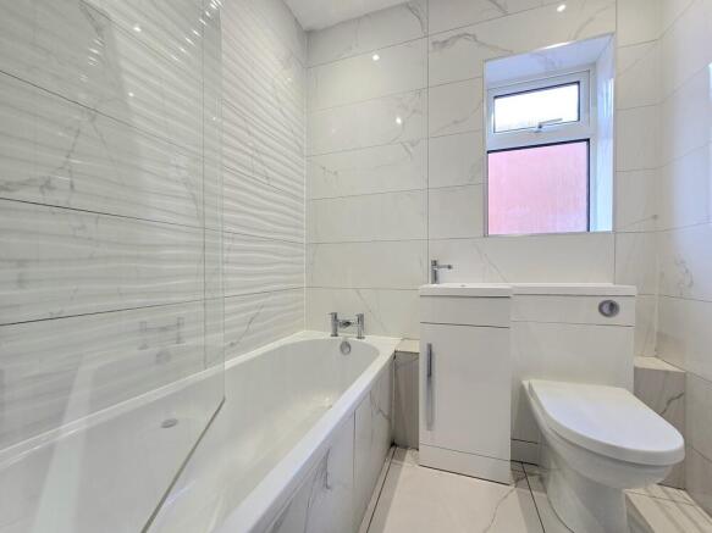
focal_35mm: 13
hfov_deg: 106.2
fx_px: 267
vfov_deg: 89.9
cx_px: 356
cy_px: 266
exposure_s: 1/101
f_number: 2.2
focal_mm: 2.2
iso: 64
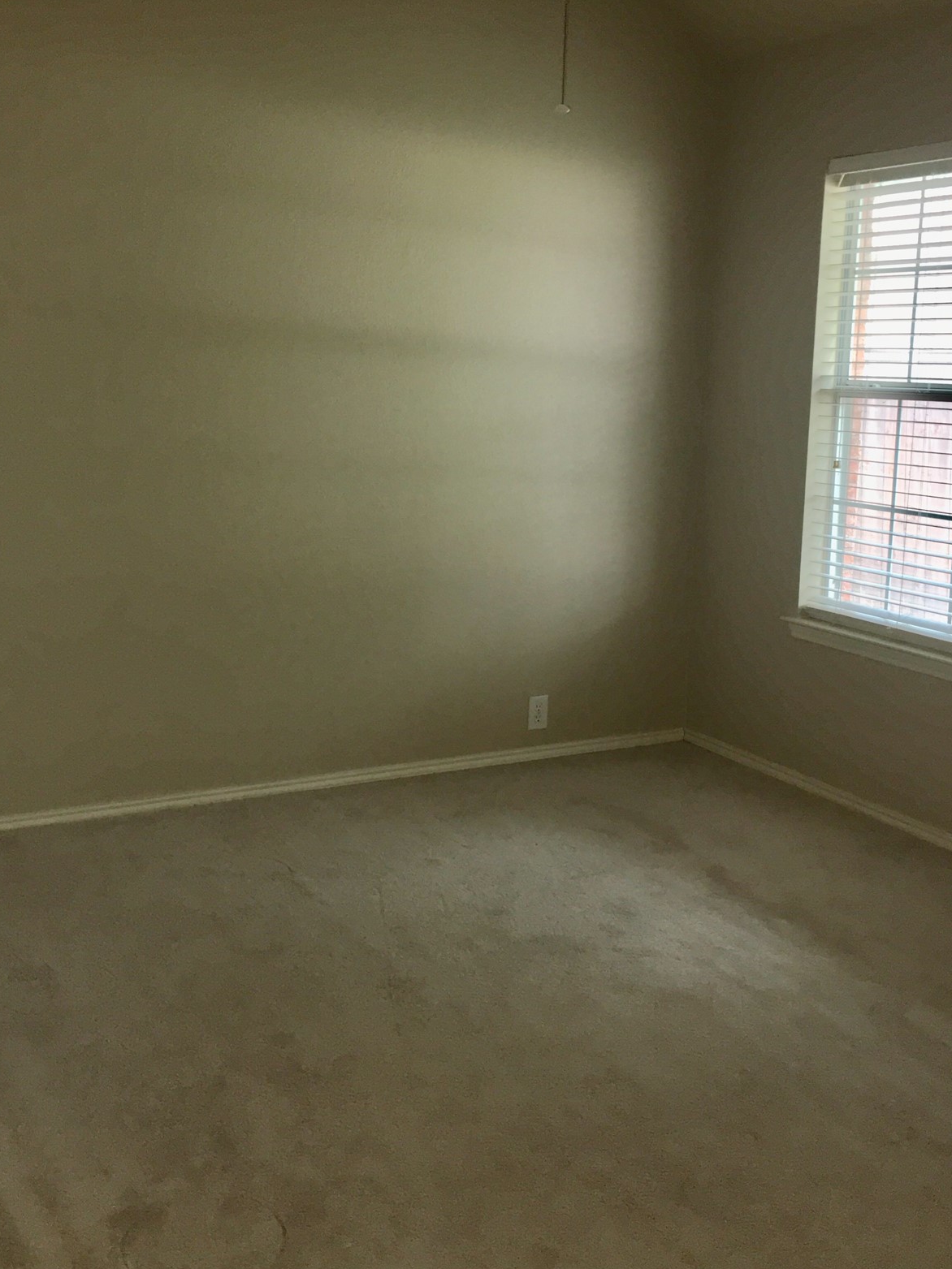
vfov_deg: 48.9
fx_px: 1394
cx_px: 451
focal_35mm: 38
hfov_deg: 37.7
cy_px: 557
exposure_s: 1/16
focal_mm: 4.15
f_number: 2.2
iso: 64
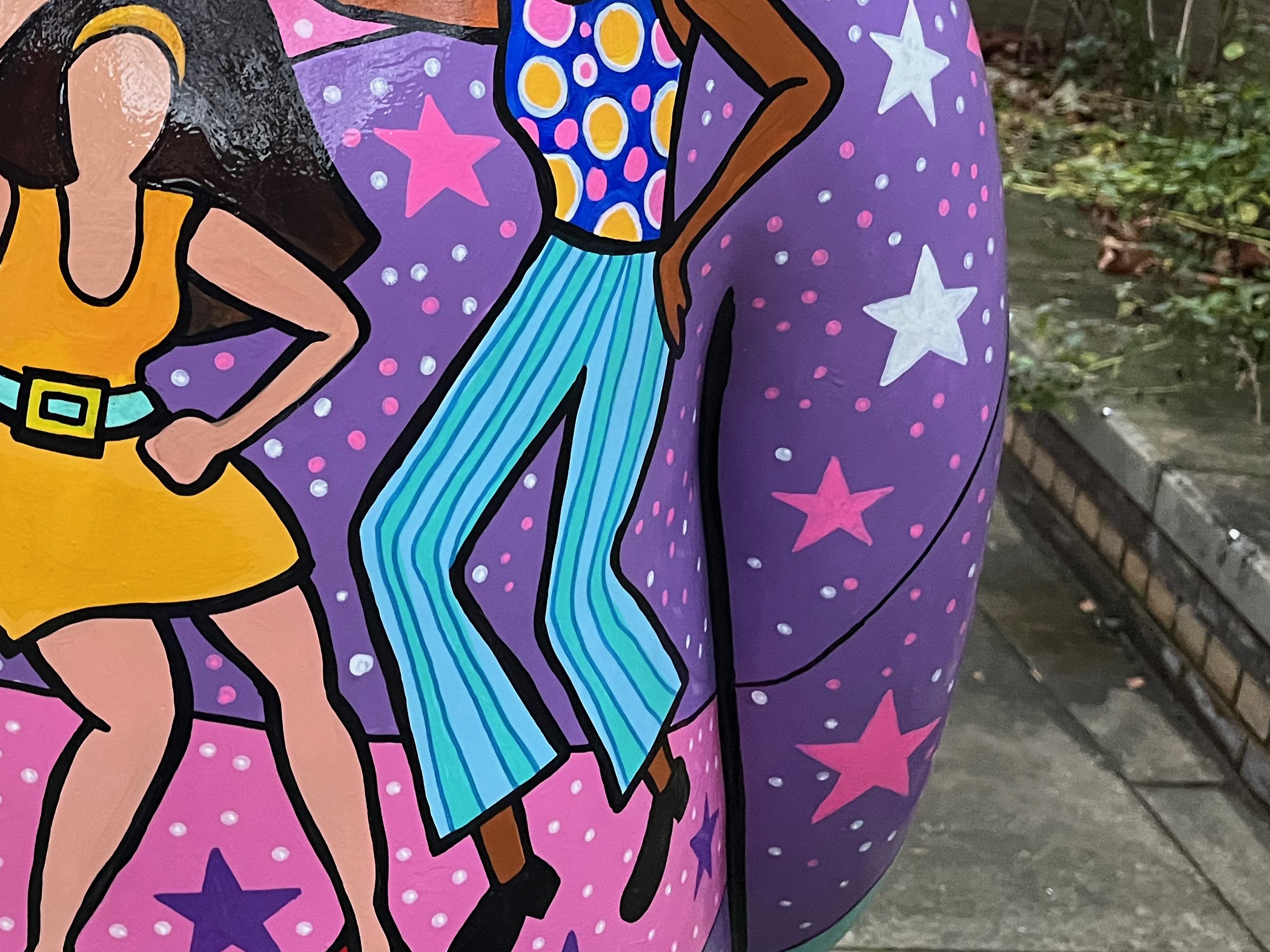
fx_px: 1834
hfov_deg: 35.2
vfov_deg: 28.9
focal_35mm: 50
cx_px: 53
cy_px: 311
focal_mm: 5.1
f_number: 1.6
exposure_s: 1/60
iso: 500
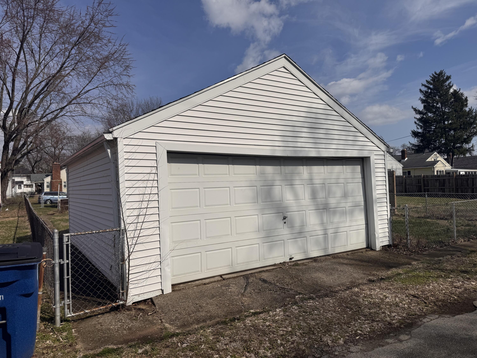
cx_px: 238
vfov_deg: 56.8
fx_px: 331
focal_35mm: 24
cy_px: 179
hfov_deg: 71.6
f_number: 1.78
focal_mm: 6.76
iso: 64
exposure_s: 1/12346
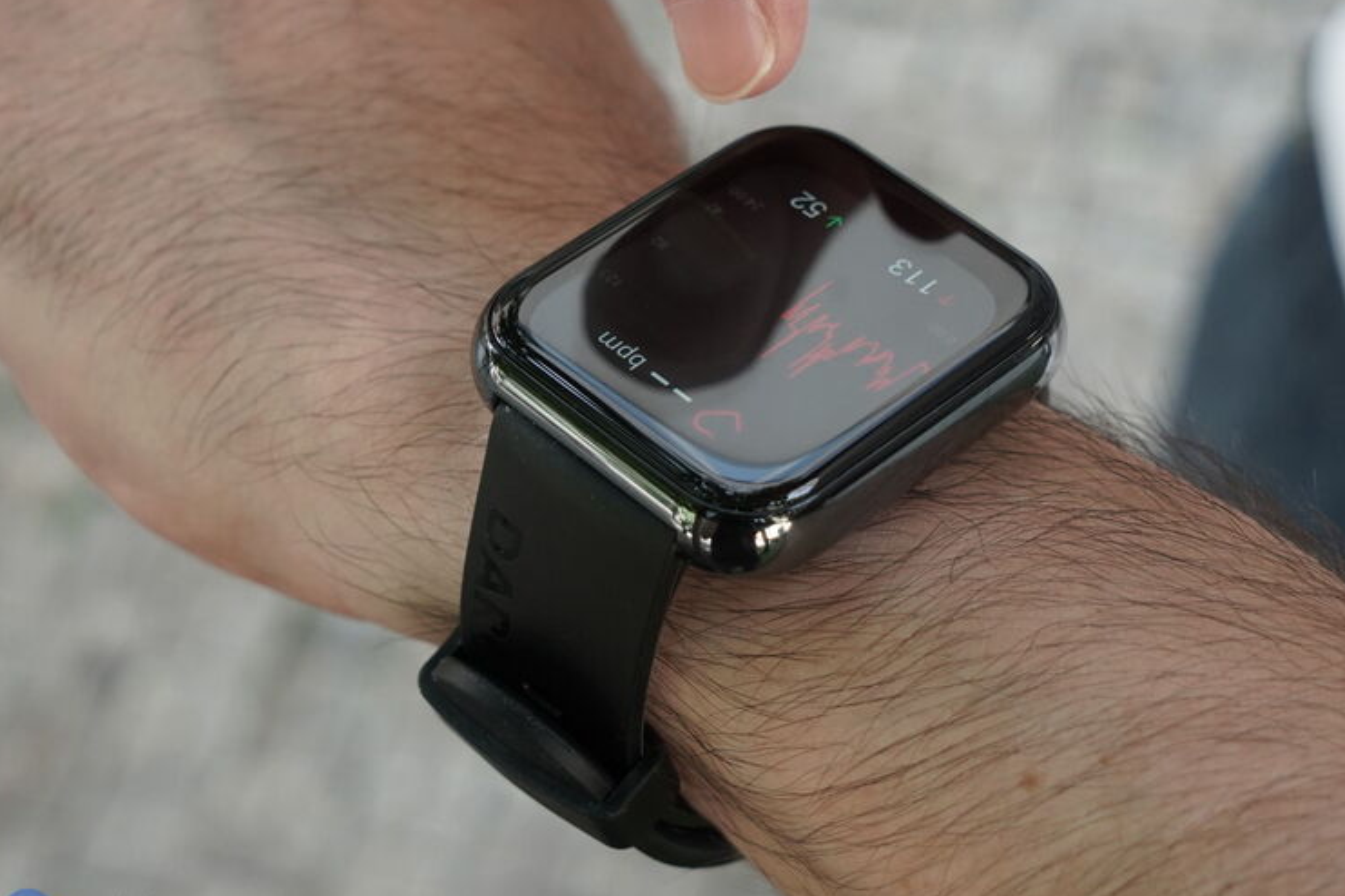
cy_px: 461
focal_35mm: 57
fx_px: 2129
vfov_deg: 23.8
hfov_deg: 35.0
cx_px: 733
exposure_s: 1/160
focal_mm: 51
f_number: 8
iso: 1600
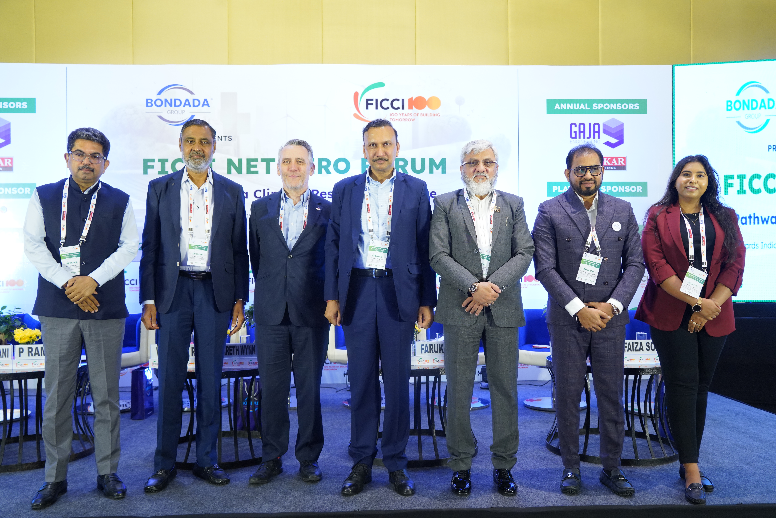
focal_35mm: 32
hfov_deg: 58.7
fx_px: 690
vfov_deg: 41.1
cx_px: 388
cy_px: 259
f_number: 4.5
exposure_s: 1/160
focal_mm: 32
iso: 2000
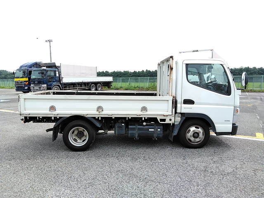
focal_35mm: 27
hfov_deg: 65.3
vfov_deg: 51.4
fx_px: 206
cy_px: 99
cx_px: 132
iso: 60
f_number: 2.2
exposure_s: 1/571
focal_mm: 3.46
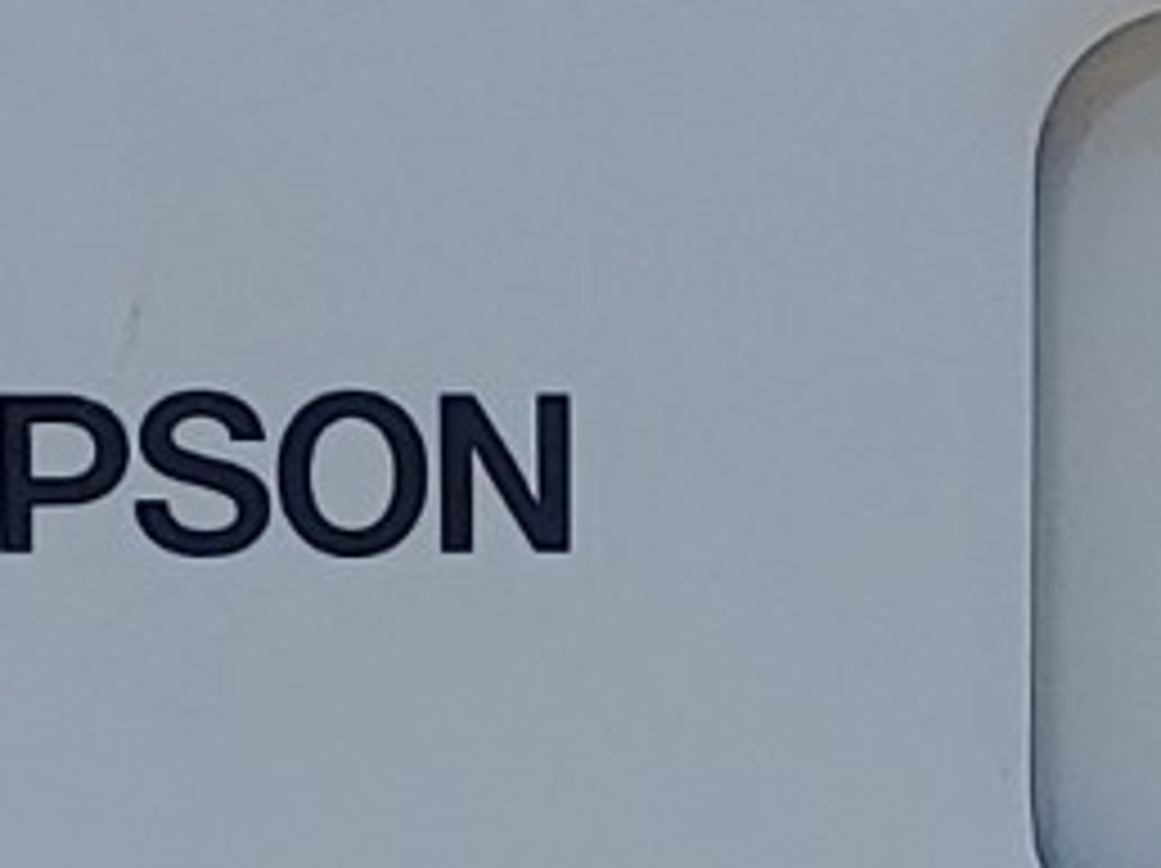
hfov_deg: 8.1
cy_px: 535
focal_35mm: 246
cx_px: 648
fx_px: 8243
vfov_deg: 6.0
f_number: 1.8
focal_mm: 4.36
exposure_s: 1/144
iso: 50
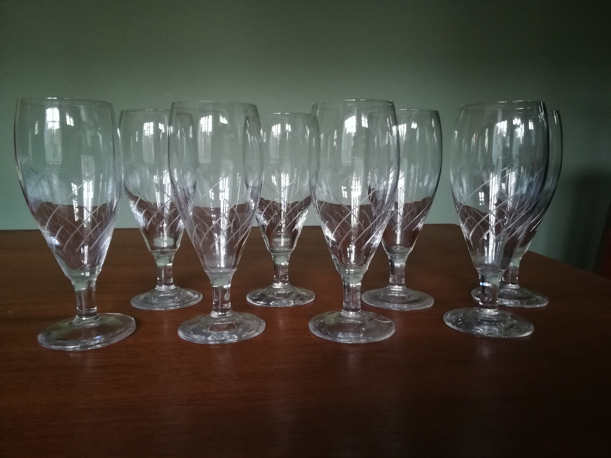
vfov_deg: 53.1
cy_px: 229
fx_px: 459
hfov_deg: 67.3
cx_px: 306
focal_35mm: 26
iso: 400
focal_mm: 3.83
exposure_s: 1/24
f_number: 2.2
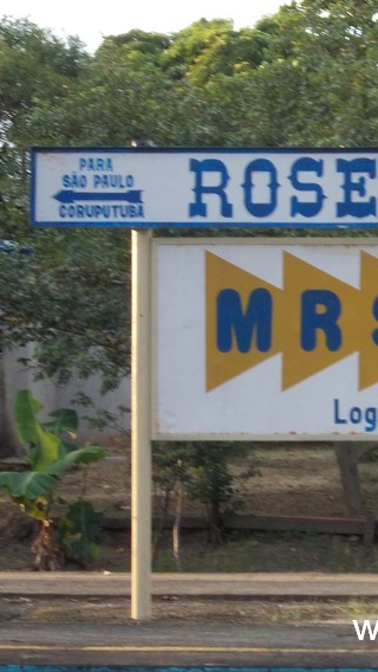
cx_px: 376
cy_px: 335
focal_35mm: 141
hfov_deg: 8.6
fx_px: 2509
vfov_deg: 15.2
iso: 180
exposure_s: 1/60
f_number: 5.3
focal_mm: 13.6
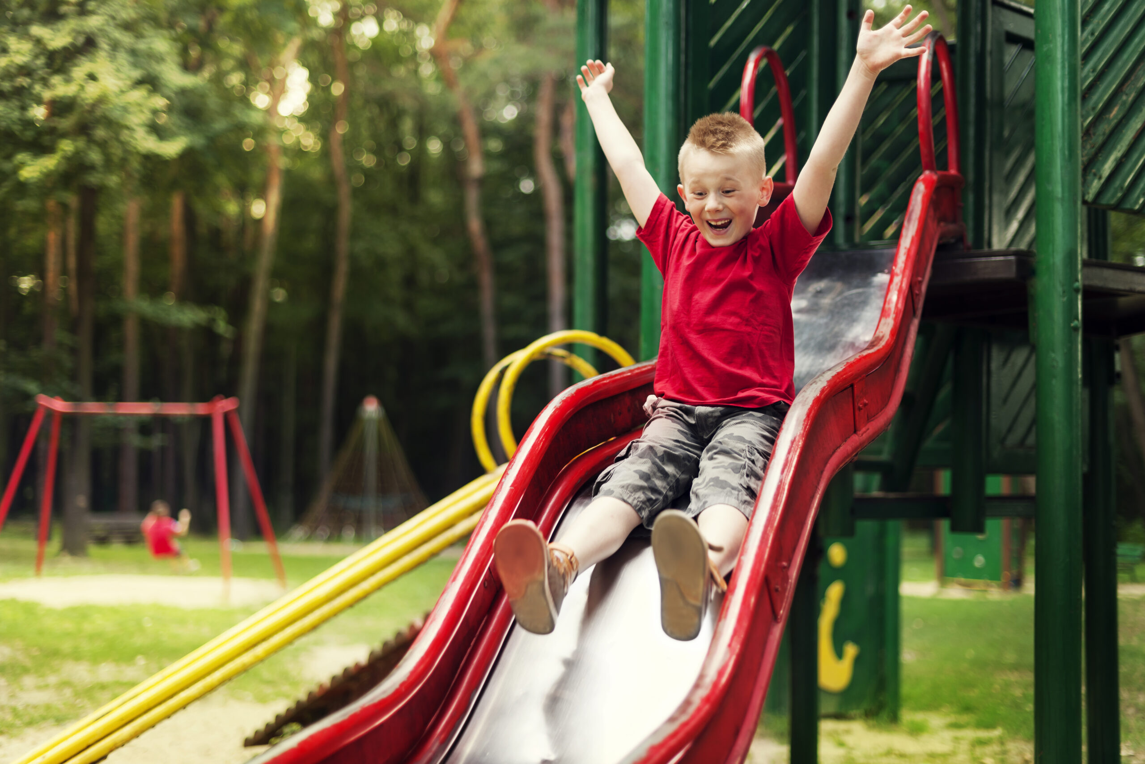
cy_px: 382
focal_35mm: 50
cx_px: 572
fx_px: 1590
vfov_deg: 27.0
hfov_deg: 39.6
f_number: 2
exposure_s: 1/250
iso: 100
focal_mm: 50
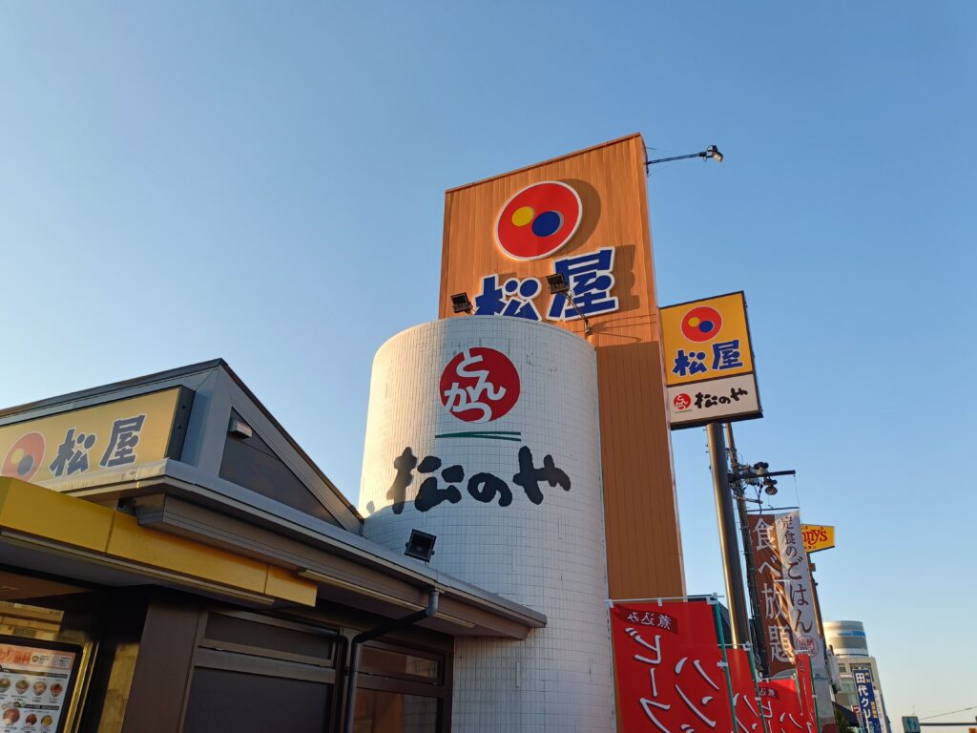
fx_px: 734
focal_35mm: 26
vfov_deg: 53.1
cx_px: 488
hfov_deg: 67.3
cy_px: 366
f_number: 1.7
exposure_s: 1/173
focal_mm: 4.7
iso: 50
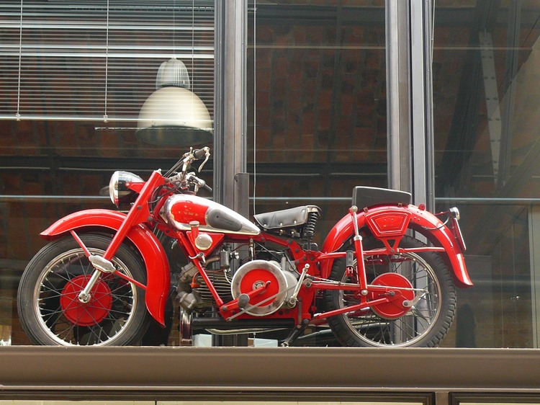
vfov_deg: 13.3
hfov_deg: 17.7
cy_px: 202
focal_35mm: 111
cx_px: 270
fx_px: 1731
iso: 160
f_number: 3.2
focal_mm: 16.6
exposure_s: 1/30
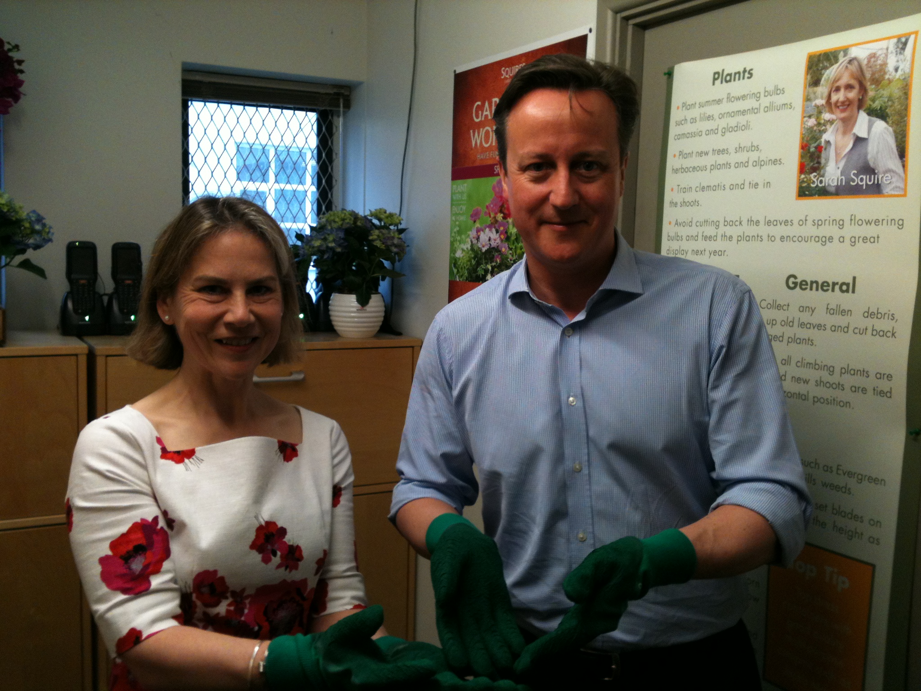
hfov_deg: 52.6
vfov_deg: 40.7
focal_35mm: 35
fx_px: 931
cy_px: 346
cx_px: 460
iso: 80
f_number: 2.8
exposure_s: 1/25
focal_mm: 3.85
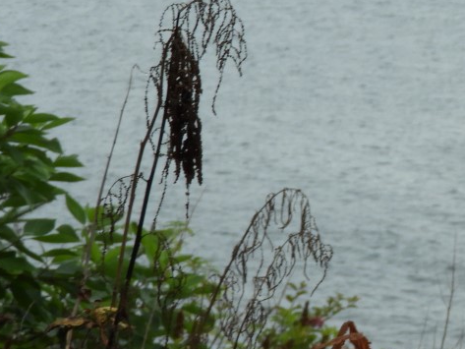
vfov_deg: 7.0
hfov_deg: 9.1
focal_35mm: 213
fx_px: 2862
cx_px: 616
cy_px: 210
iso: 100
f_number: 4.5
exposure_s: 1/320
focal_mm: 12.5
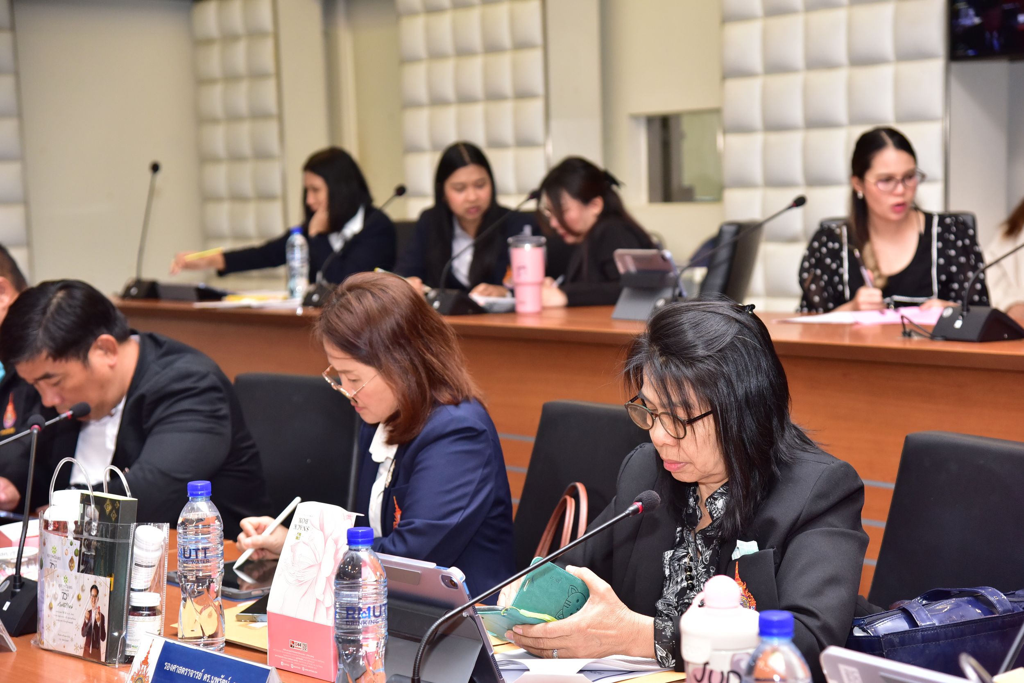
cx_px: 512
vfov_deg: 18.2
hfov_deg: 27.0
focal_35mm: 75
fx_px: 2134
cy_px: 342
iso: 2000
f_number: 5
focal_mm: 75
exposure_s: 1/100
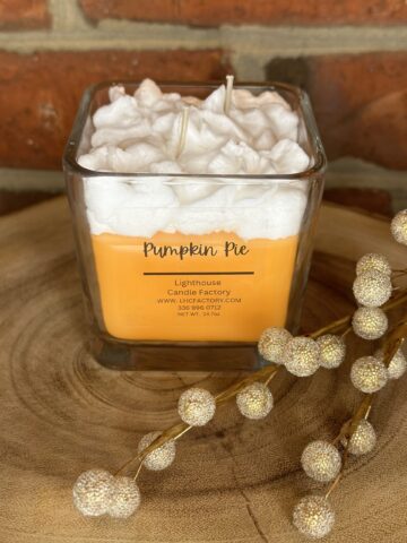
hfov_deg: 30.3
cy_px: 272
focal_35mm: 48
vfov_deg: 39.7
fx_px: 752
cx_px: 204
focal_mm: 6.86
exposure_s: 1/60
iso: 160
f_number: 1.78
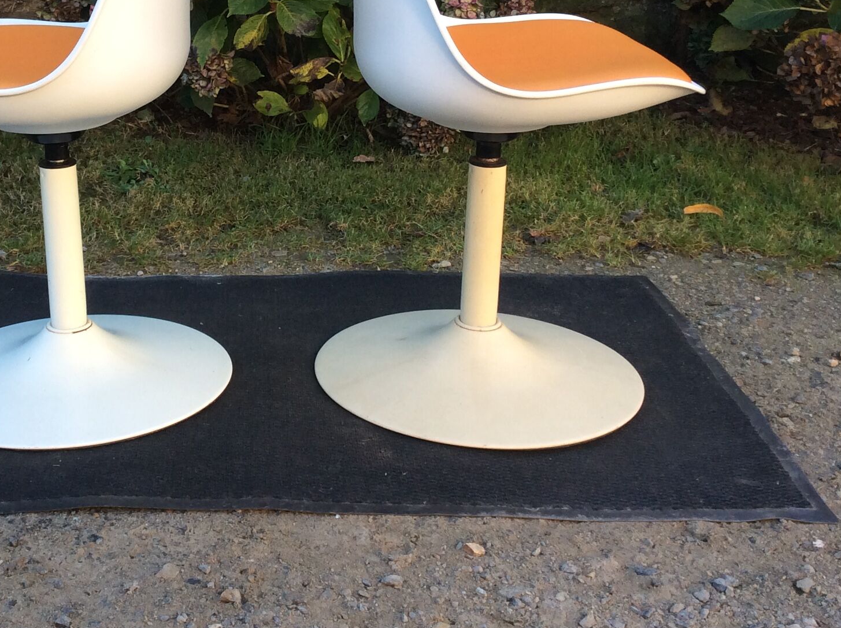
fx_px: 1383
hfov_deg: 33.4
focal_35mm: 57
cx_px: 245
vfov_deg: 25.1
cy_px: 118
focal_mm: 3.3
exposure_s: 1/151
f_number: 2.4
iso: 32
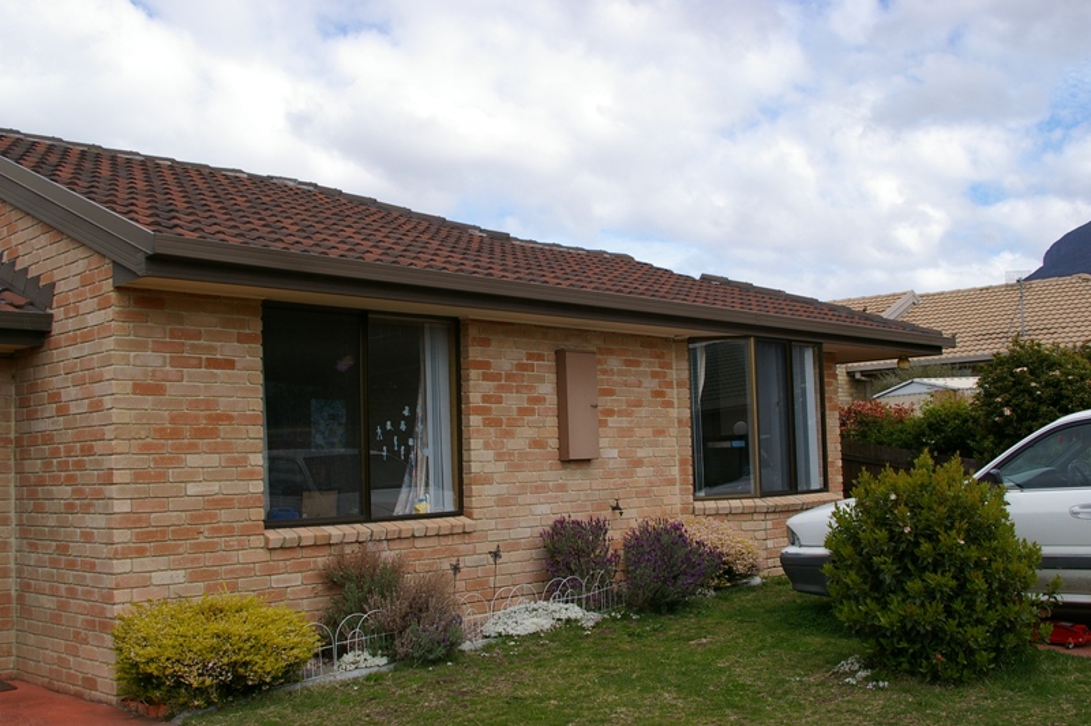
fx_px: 1135
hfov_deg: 51.3
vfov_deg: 35.4
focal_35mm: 38
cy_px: 363
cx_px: 546
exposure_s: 1/350
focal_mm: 25
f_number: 8
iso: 200
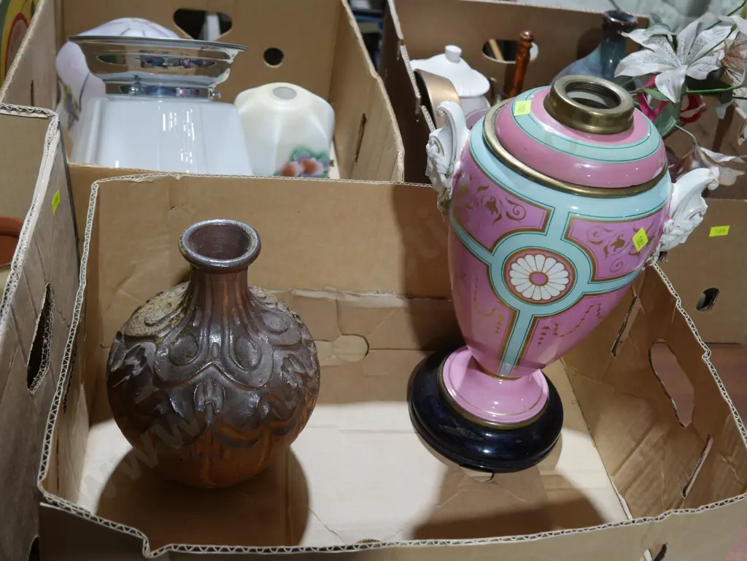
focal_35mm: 40
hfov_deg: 46.8
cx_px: 374
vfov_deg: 36.0
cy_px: 280
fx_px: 864
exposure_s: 1/60
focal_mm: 20
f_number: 4.4
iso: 400
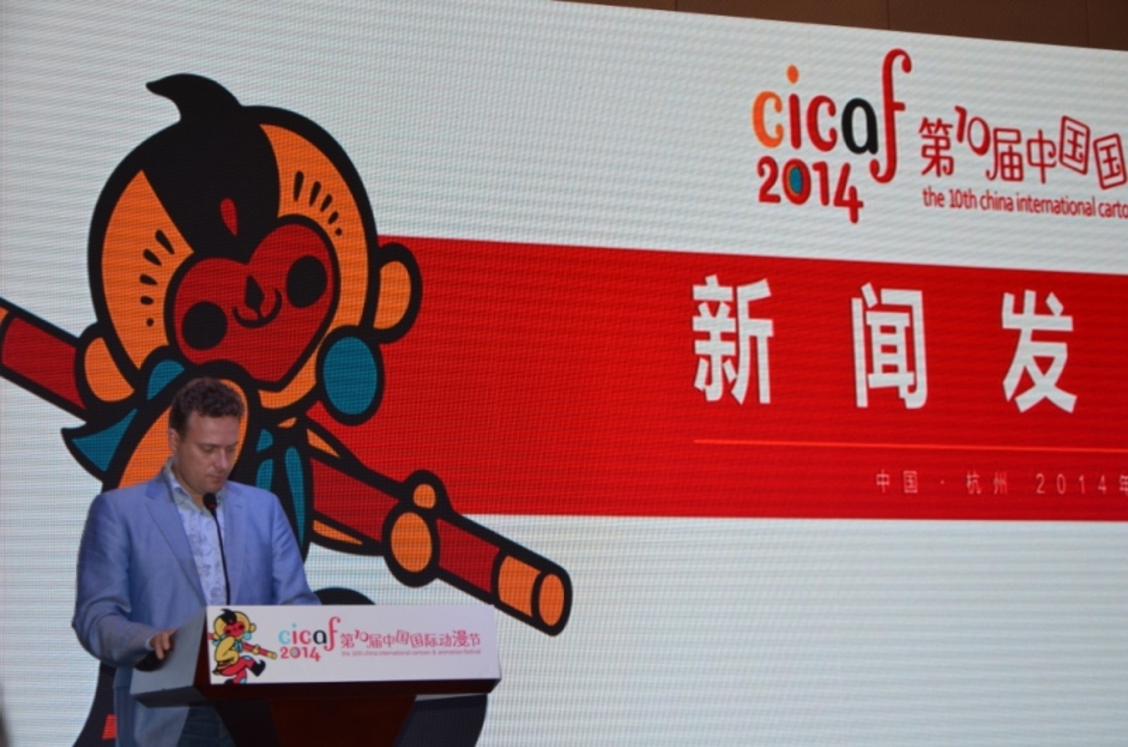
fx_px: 2345
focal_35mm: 75
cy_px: 374
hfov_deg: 27.0
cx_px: 564
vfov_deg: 18.1
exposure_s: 1/125
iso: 400
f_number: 5
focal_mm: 50
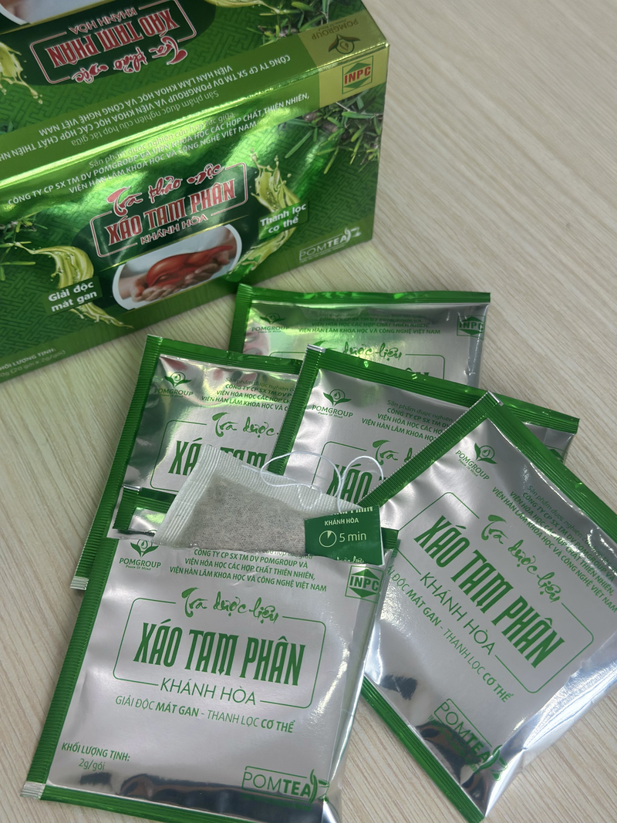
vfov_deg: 39.7
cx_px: 308
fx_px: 1141
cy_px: 412
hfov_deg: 30.3
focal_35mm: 48
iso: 80
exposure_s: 1/1357
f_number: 1.78
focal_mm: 6.86
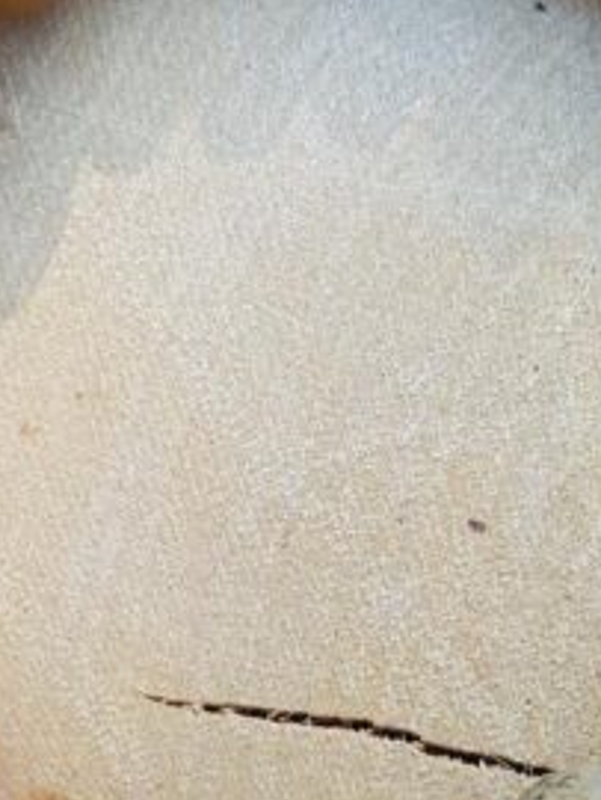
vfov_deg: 25.3
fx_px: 1780
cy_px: 424
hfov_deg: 19.2
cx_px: 340
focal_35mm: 77
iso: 40
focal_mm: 4.2
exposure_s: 1/151
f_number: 1.7
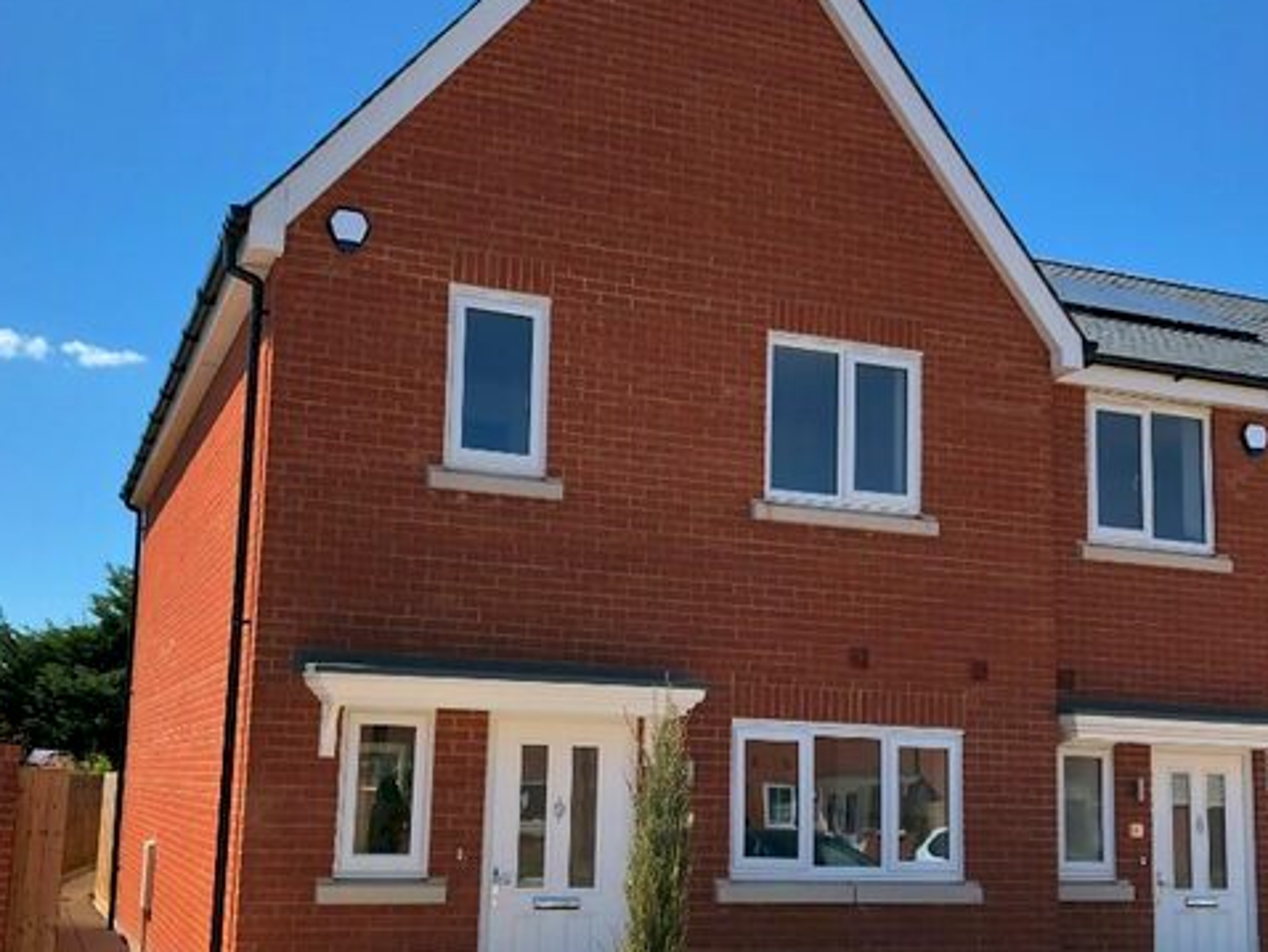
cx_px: 600
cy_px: 593
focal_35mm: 41
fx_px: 1503
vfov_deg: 35.0
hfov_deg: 45.7
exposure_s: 1/1043
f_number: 1.8
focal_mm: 3.99
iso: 20
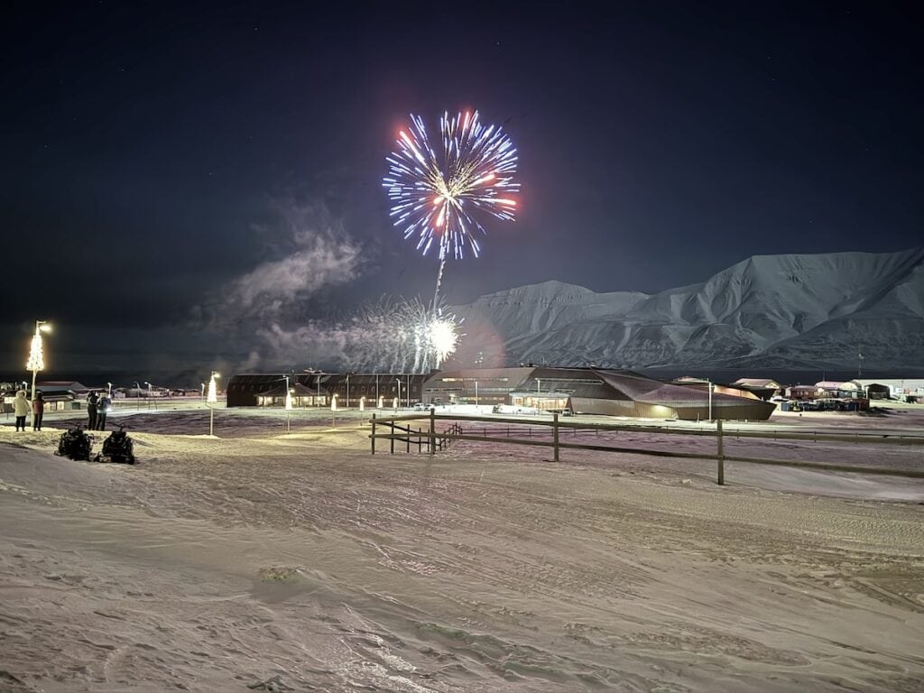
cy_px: 346
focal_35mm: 24
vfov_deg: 56.8
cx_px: 462
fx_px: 641
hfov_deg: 71.6
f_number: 1.78
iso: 2000
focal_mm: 6.76
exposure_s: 1/4
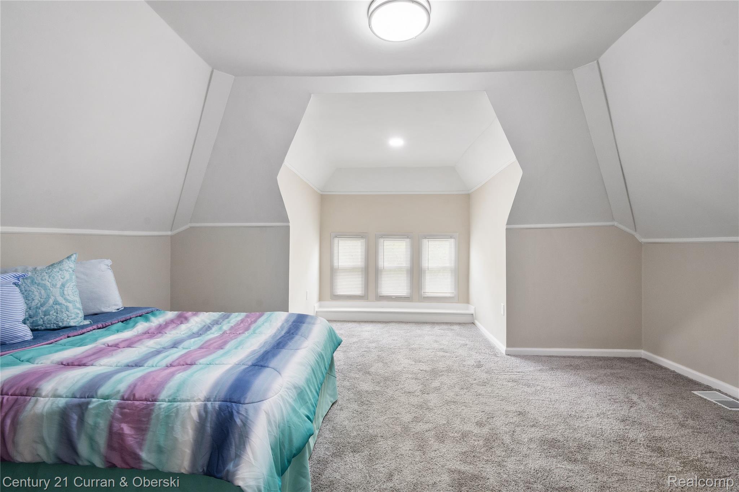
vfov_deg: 77.3
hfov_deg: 100.4
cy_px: 246
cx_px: 370
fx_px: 308
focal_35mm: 15
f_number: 10
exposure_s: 1/4
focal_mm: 10
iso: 250
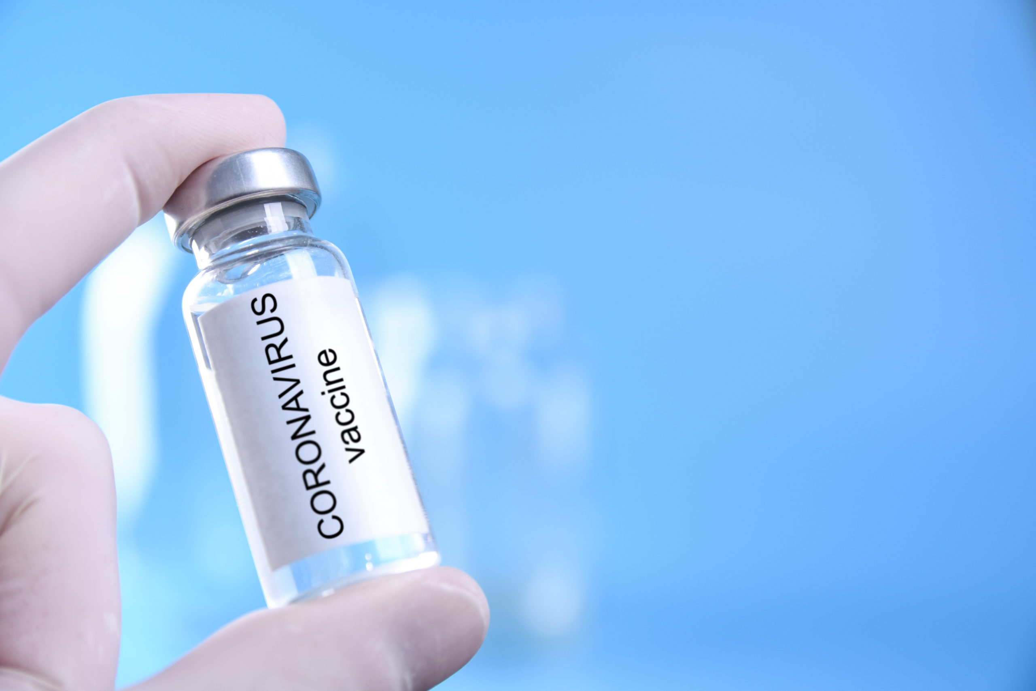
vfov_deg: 18.2
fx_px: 2158
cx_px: 518
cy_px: 346
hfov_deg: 27.0
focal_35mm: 75
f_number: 4
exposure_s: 1/200
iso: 100
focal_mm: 50
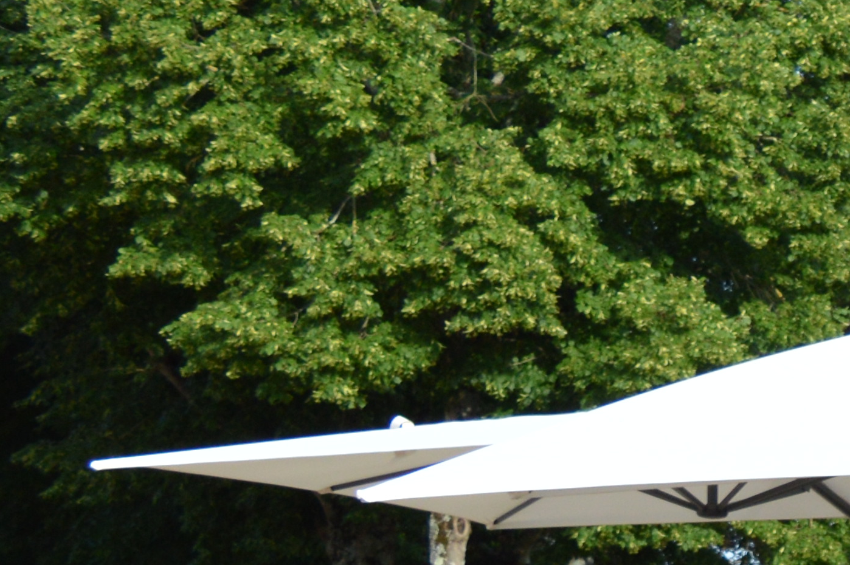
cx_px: 1689
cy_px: 869
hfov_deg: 12.7
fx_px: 3350
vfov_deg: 9.4
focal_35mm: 142
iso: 400
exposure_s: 1/1000
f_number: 5
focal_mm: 22
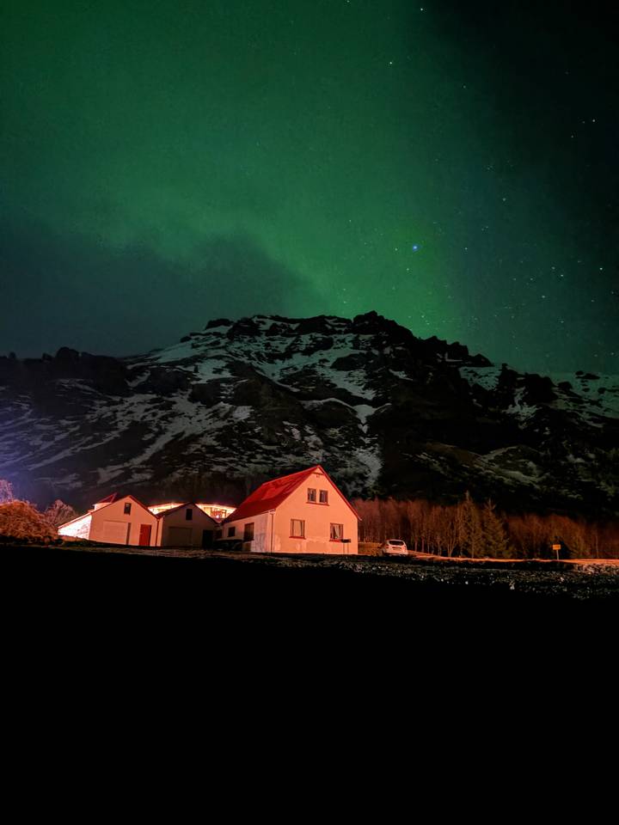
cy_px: 412
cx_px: 310
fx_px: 620
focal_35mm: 26
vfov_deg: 67.3
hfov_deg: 53.1
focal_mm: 5.96
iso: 4000
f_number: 1.6
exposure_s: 2
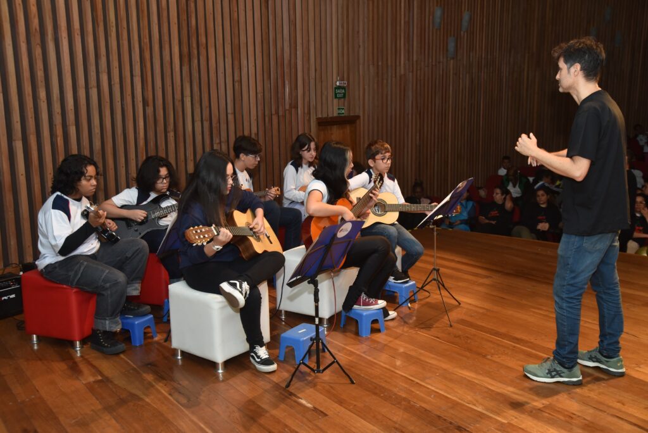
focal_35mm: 35
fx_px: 630
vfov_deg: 37.9
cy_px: 216
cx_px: 324
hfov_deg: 54.4
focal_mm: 35
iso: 1250
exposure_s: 1/80
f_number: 5
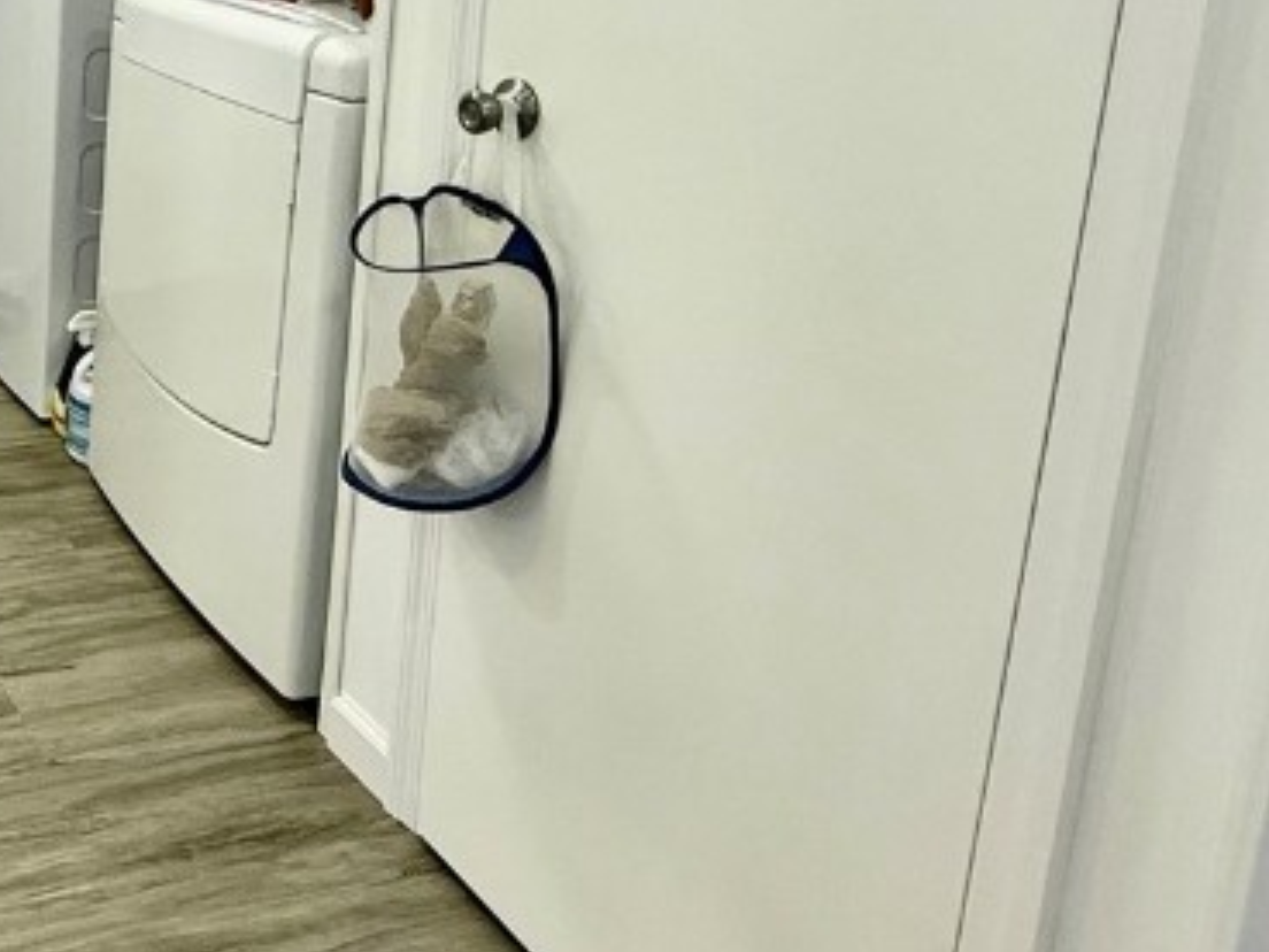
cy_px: 79
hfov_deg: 39.6
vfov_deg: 34.6
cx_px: -107
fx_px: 1430
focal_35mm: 39
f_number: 2.2
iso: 200
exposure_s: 1/120
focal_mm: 2.22
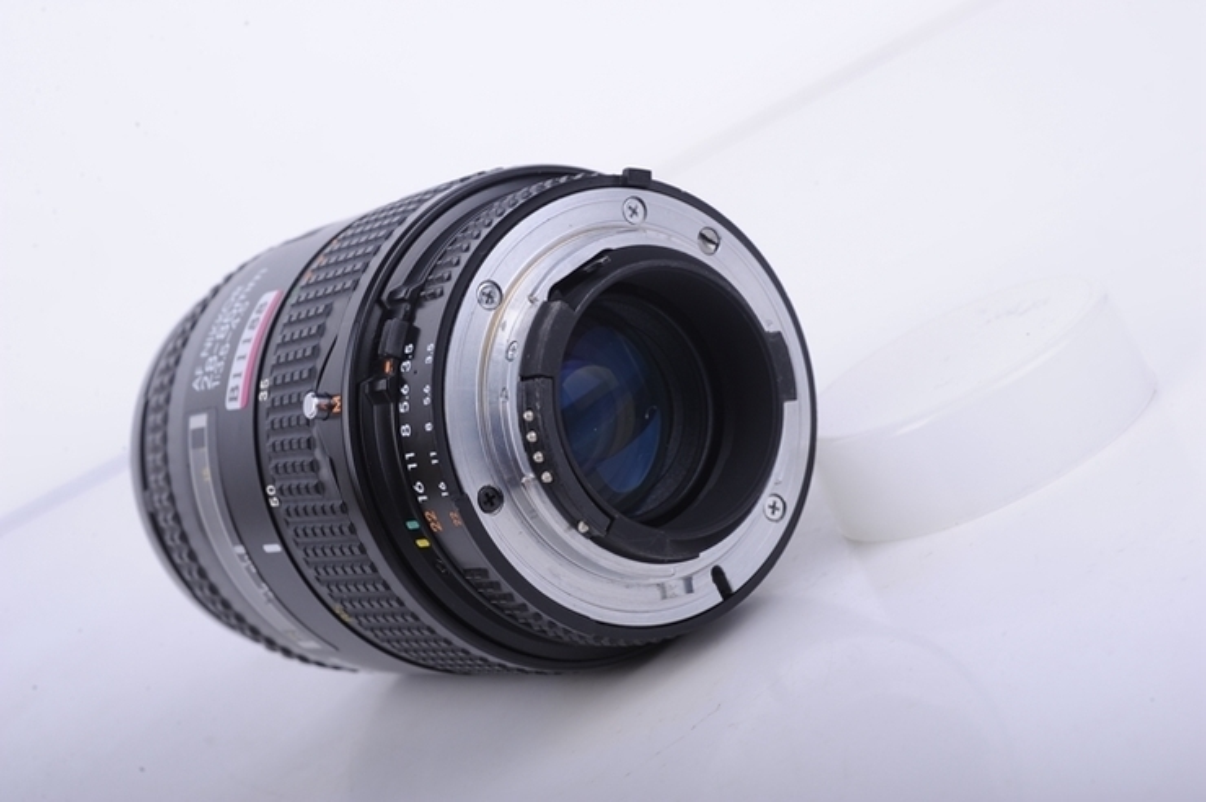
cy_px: 401
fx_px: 2008
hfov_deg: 33.4
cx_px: 603
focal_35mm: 60
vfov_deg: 22.6
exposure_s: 1/200
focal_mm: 60
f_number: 14
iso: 200
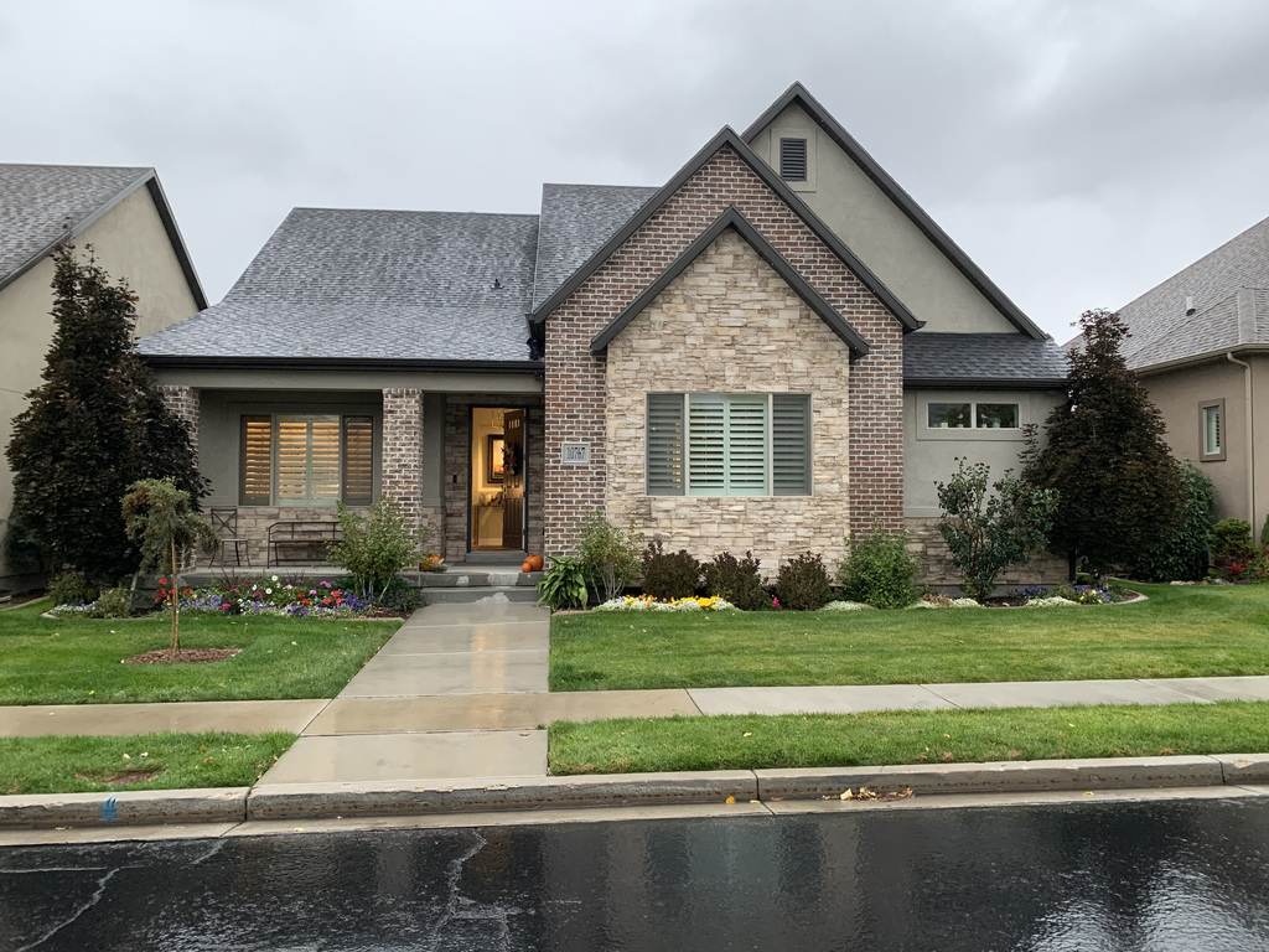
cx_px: 634
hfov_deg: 67.3
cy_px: 476
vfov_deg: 53.1
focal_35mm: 26
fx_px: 953
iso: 160
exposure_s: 1/60
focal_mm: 4.25
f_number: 1.8
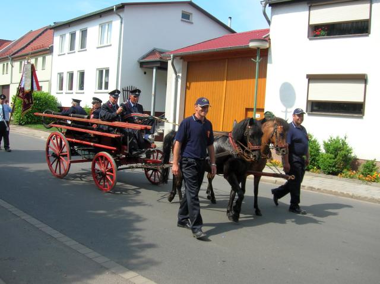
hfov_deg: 54.0
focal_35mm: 34
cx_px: 190
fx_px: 373
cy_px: 142
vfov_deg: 41.7
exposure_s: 1/240
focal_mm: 5.7
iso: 50
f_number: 4.9
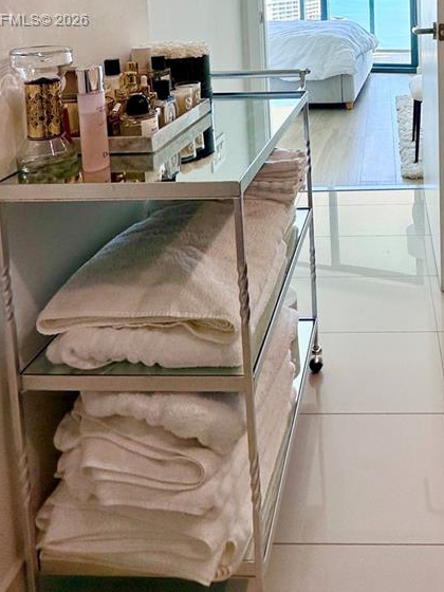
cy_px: 21
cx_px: 368
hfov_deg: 44.1
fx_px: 513
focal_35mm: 30
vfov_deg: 50.4
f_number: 2.2
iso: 40
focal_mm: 2.22
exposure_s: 1/157
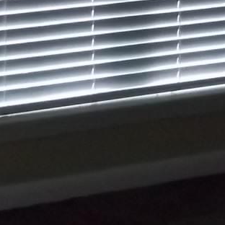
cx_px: 182
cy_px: -79
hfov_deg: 8.4
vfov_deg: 8.2
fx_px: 1537
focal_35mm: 209
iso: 320
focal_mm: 6.5
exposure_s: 1/30
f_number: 3.1
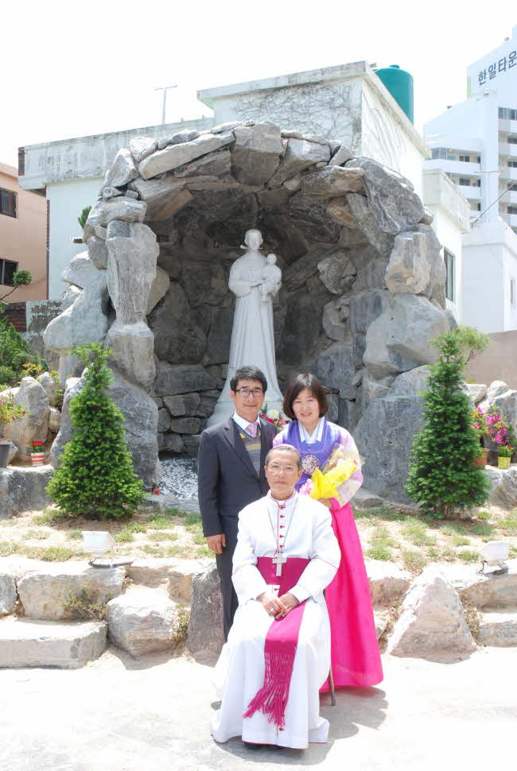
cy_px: 386
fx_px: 869
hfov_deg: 33.1
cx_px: 258
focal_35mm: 40
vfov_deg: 47.9
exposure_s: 1/80
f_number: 11
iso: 200
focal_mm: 27
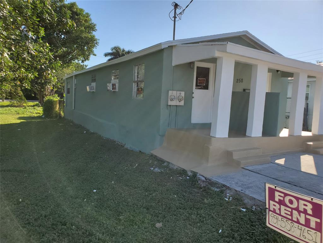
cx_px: 162
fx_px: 243
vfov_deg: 53.1
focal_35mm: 26
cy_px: 122
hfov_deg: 67.3
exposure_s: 1/1222
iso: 50
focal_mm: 4.3
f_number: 2.4
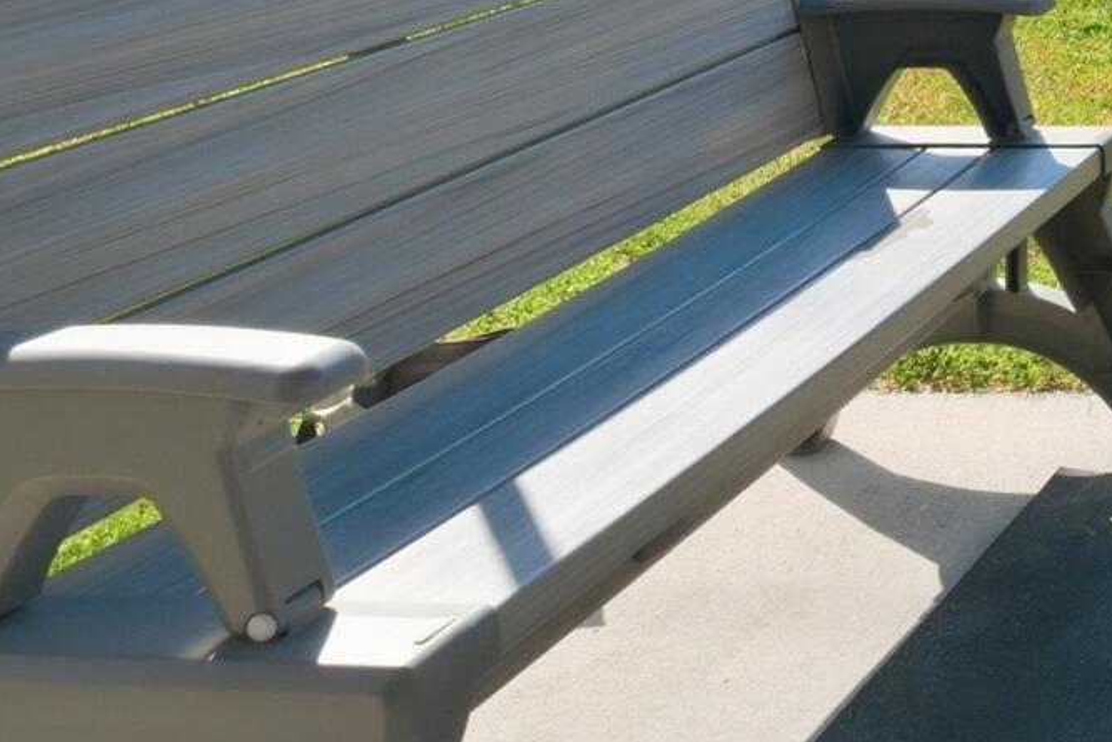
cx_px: 1782
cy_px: -473
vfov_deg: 18.3
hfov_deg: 23.5
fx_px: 1946
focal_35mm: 63
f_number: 7.1
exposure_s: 1/400
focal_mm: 14
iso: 400
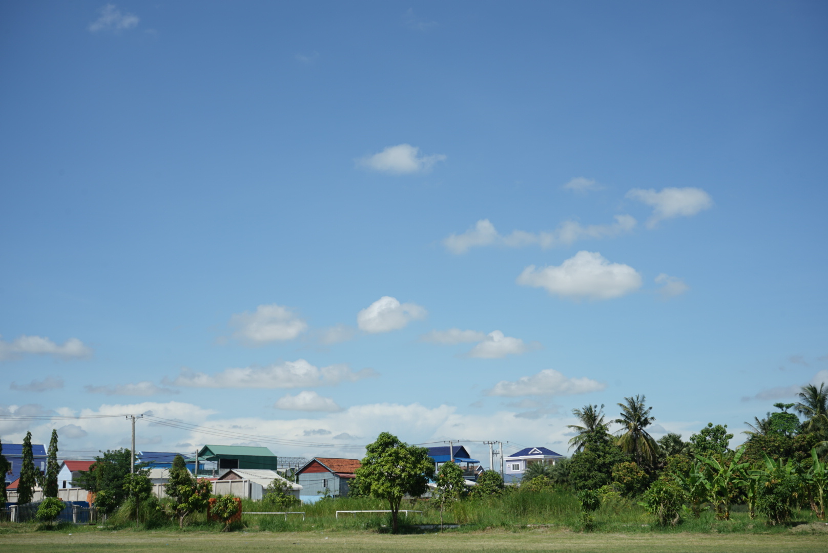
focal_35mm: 44
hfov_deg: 44.5
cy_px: 276
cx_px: 414
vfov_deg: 30.6
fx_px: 1013
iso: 50
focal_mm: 44
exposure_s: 1/125
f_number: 10
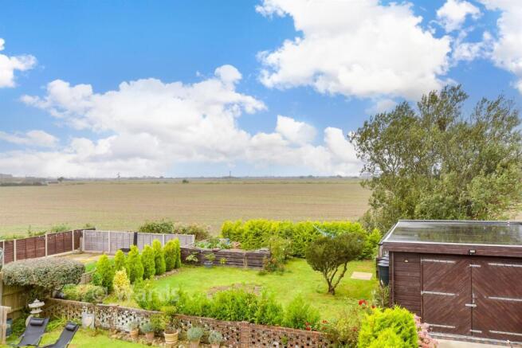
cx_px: 261
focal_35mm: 30
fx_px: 435
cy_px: 174
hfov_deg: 61.9
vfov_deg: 43.6
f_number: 6.3
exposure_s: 1/320
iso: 400
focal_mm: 20
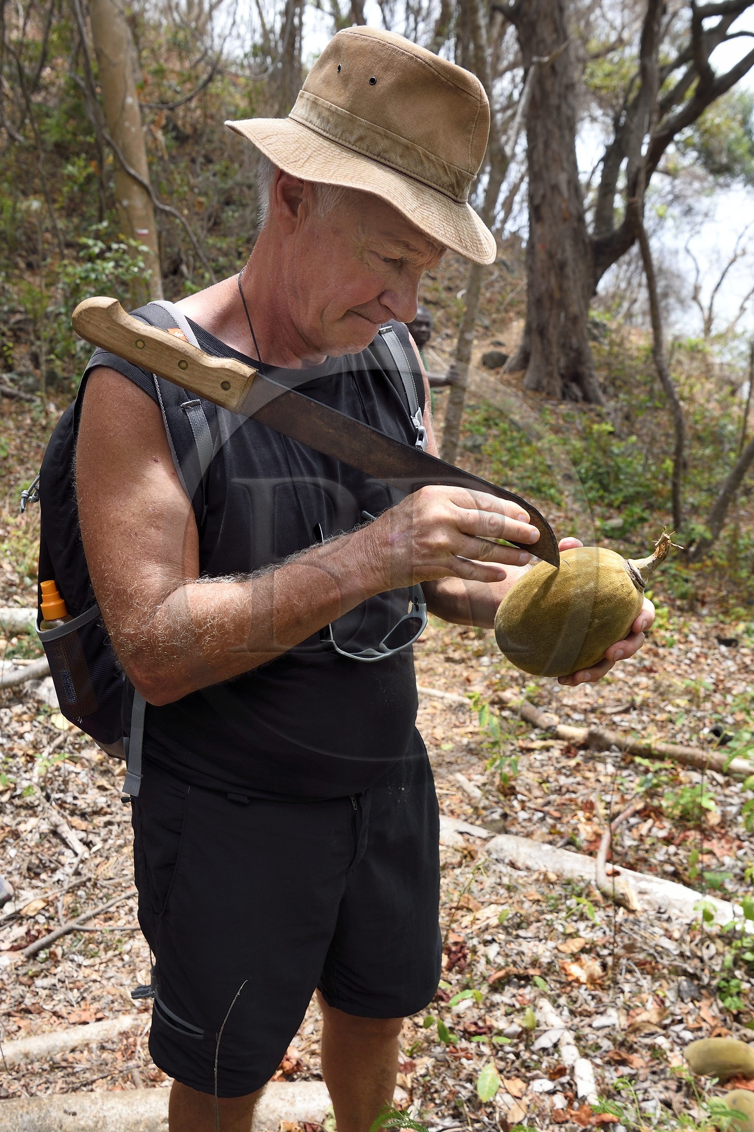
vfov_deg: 61.9
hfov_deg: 43.6
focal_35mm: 30
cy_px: 566
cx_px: 377
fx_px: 942
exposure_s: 1/160
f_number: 8
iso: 200
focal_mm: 30
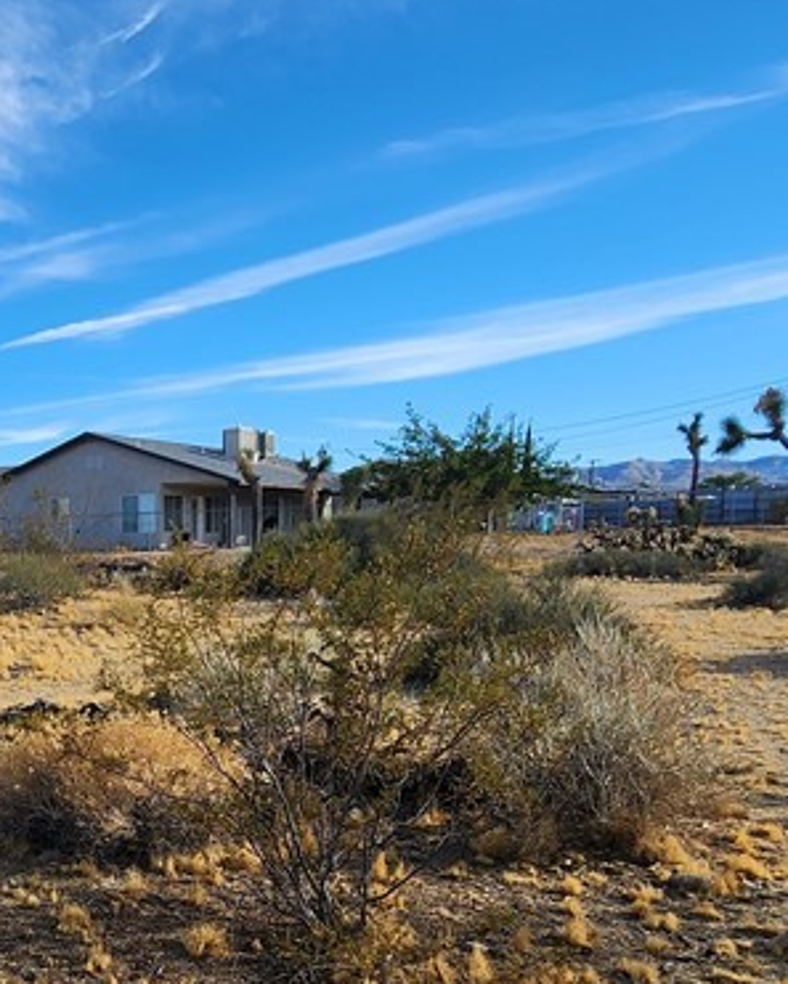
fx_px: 1020
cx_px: -53
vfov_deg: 50.5
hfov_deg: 36.5
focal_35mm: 35
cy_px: 660
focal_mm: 2.2
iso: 50
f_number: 2.2
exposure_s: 1/1449
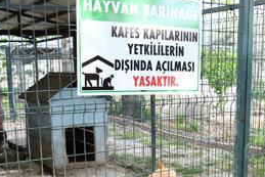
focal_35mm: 57
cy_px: 166
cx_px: 153
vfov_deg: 23.1
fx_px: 420
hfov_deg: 35.0
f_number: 5.6
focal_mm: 24
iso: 1000
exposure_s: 1/400
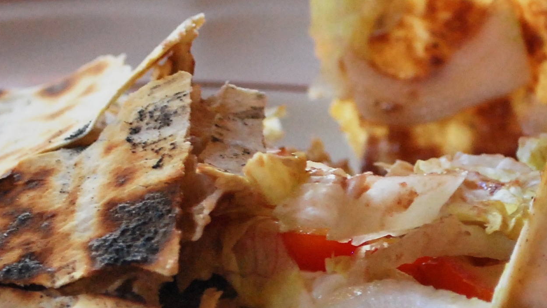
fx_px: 3105
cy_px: 143
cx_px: 294
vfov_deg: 5.7
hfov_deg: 10.1
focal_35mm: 214
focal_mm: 44
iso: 800
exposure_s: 1/25
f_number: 5.3
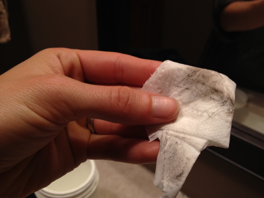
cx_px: 132
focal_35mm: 35
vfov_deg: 40.7
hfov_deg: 52.6
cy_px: 99
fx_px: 267
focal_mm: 4.28
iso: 64
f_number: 2.4
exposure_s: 1/20
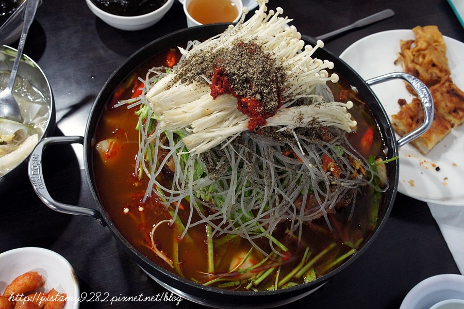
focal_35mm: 34
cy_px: 154
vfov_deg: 38.3
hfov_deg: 55.1
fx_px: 444
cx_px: 232
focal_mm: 23
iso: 1600
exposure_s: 1/13
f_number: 8
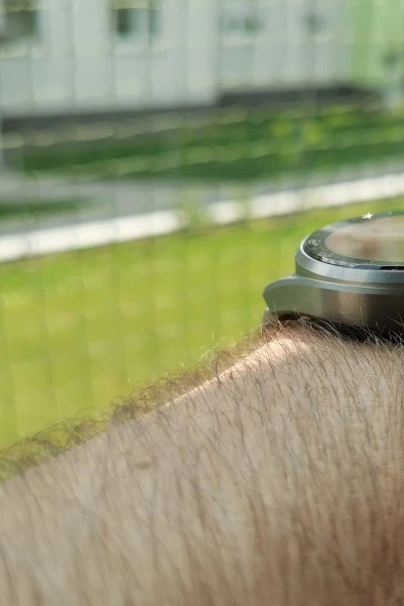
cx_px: 407
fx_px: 875
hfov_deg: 24.8
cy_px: 300
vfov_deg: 38.2
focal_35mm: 52
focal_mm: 5.56
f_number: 1.6
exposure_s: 1/1178
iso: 50
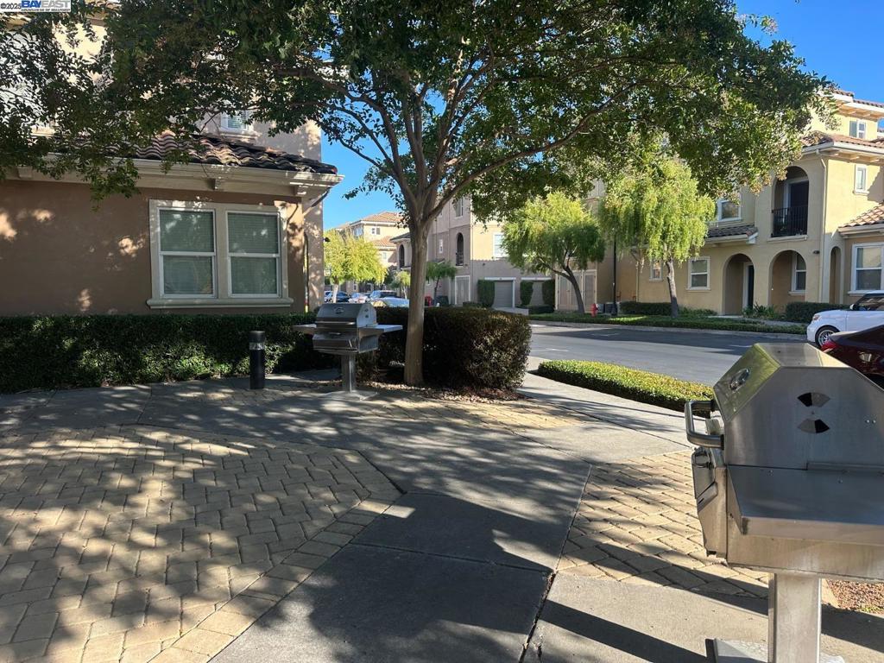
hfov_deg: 71.6
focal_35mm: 24
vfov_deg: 56.8
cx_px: 442
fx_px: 613
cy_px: 332
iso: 80
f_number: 1.78
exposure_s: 1/943
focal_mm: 6.86
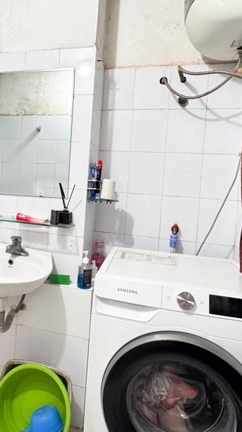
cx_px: 71
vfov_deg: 73.9
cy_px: 195
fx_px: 286
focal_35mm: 25
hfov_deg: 44.9
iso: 250
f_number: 2.2
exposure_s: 1/50
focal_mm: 2.22
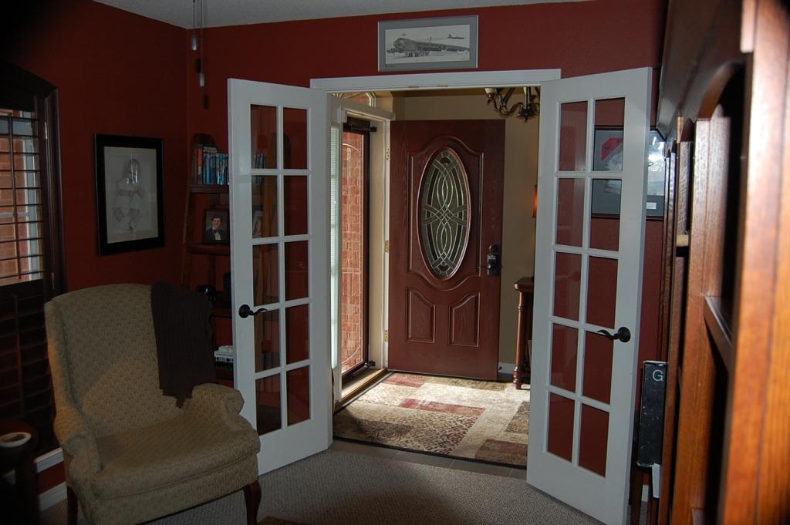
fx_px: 658
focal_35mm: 30
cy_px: 262
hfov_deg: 62.0
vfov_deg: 43.5
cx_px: 395
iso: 400
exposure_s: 1/60
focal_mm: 20
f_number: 3.8
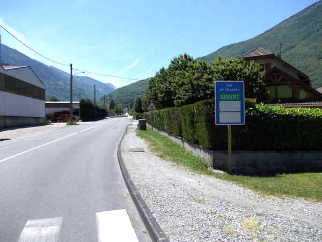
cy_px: 121
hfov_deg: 63.4
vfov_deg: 49.7
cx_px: 161
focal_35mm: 28
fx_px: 260
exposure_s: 1/500
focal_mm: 4
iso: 80
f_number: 5.4
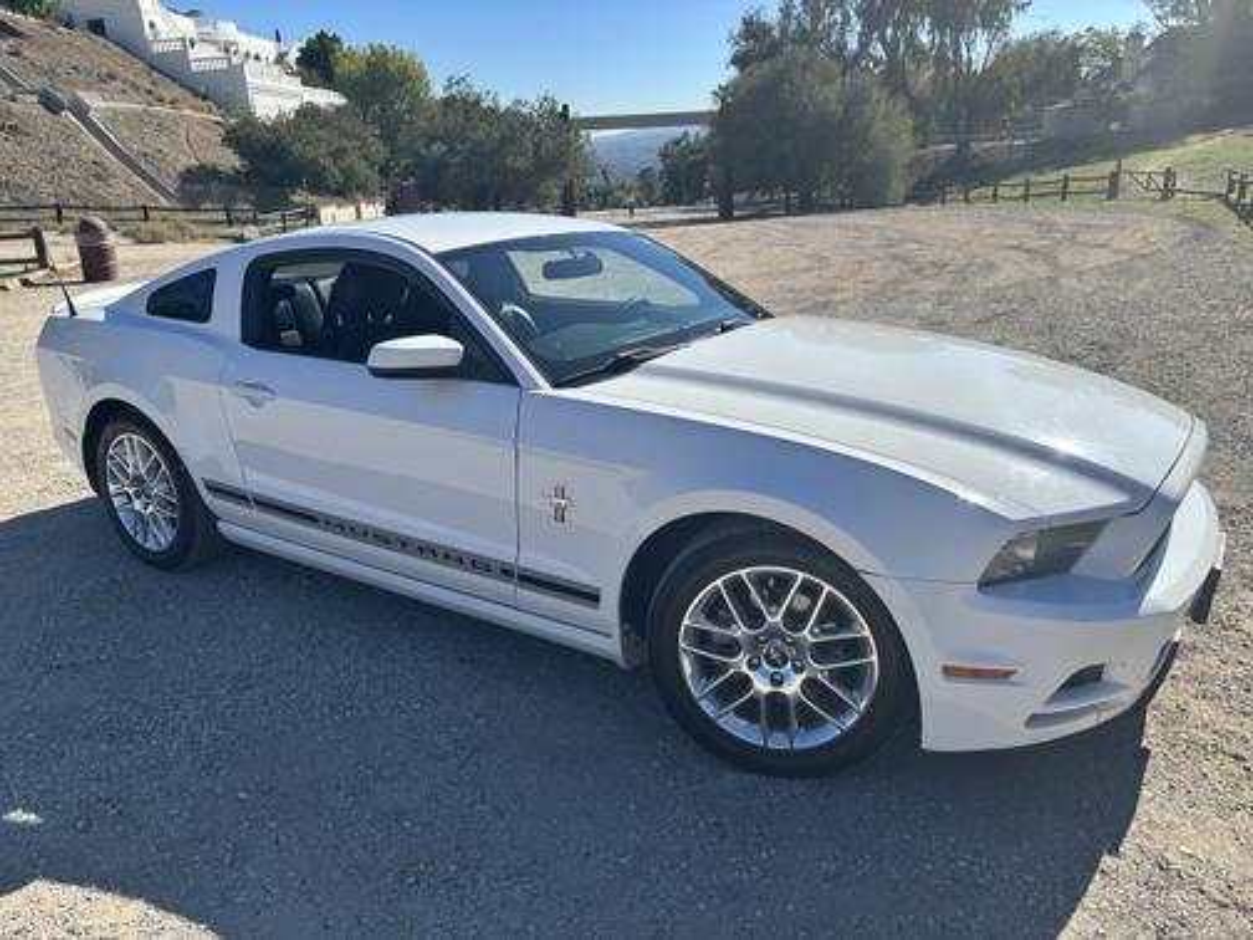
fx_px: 941
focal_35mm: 26
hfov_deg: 67.3
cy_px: 470
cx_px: 626
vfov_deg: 53.1
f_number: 1.6
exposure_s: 1/3021
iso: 50
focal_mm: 5.96
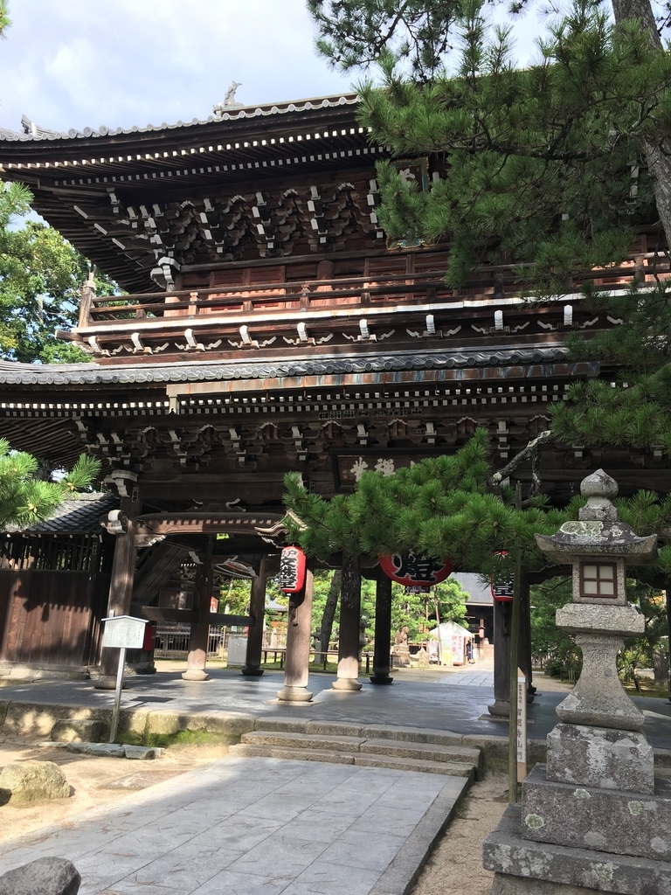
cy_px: 448
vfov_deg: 61.7
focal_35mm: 29
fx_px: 750
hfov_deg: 48.2
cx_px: 336
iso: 25
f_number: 2.2
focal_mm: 4.15
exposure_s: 1/195
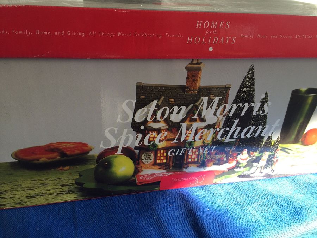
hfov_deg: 61.7
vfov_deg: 48.2
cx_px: 158
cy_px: 119
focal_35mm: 29
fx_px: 266
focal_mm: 4.15
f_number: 2.2
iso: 40
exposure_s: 1/120
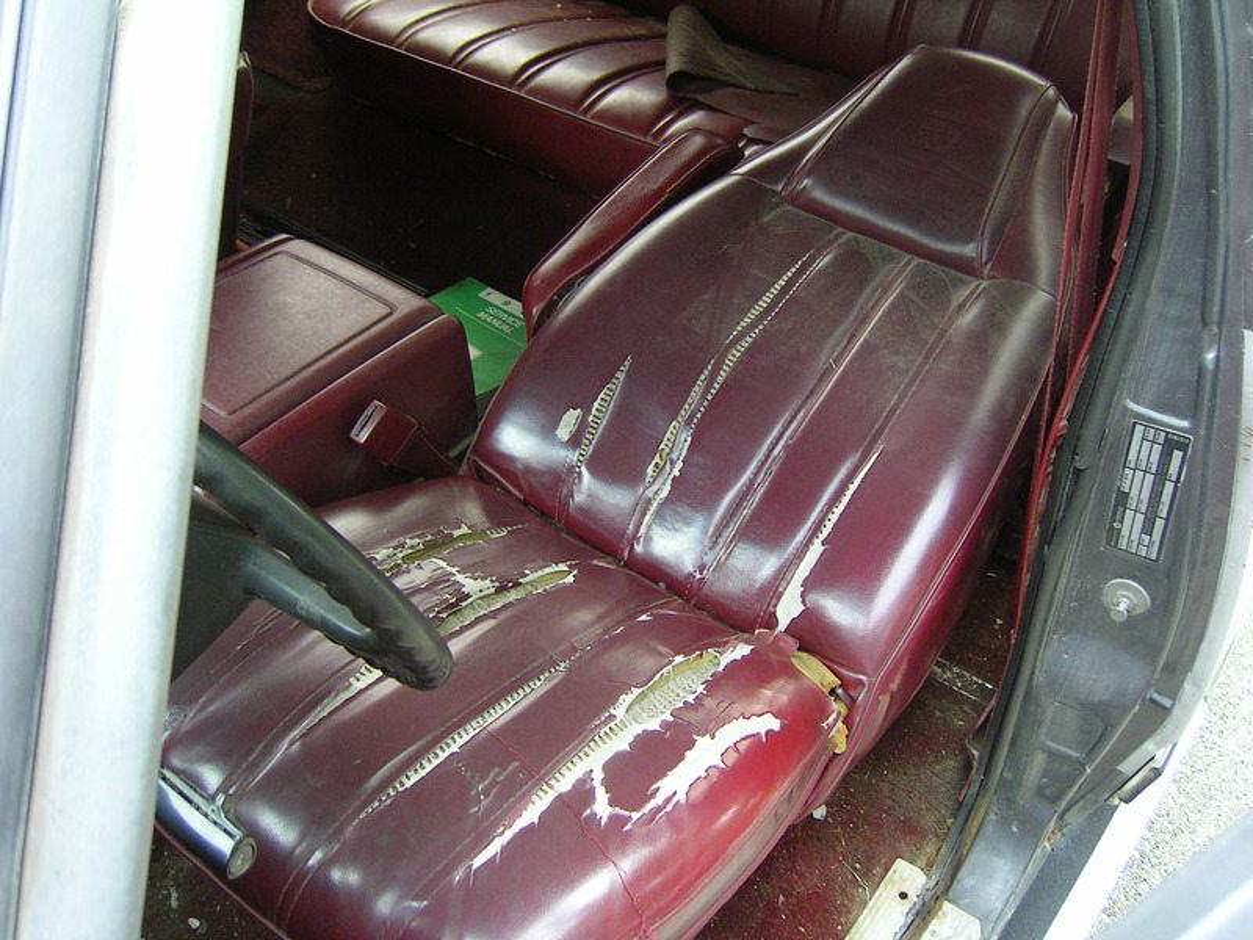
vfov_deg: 39.7
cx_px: 626
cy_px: 470
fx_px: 1303
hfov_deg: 51.4
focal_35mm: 36
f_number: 2.8
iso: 99
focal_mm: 5.6
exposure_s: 1/66.8
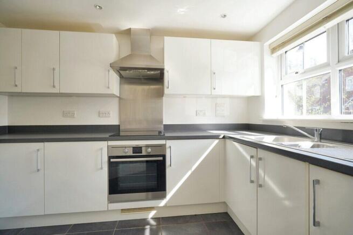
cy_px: 118
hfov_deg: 96.7
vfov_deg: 73.8
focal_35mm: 16
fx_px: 157
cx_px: 176
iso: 100
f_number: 4
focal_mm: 16
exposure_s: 1/80
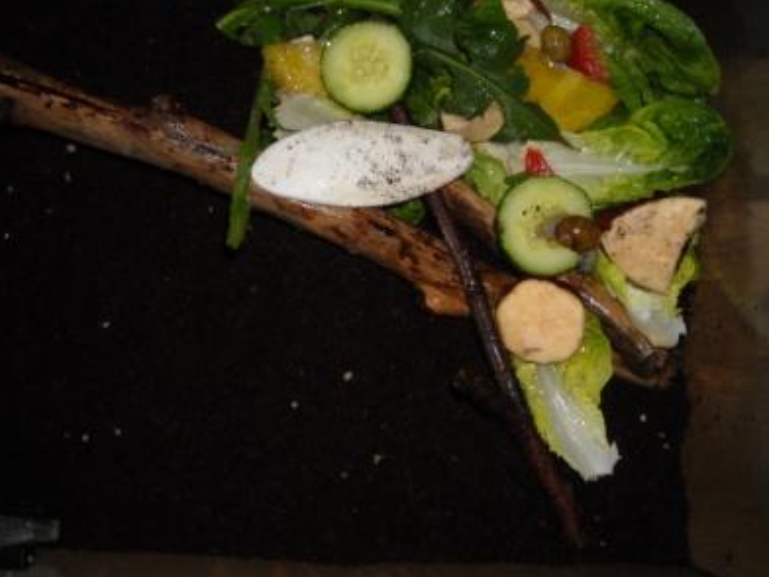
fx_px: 889
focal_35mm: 40
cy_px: 281
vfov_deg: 36.0
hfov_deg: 46.7
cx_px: 349
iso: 200
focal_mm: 5.7
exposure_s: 1/60
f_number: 2.8
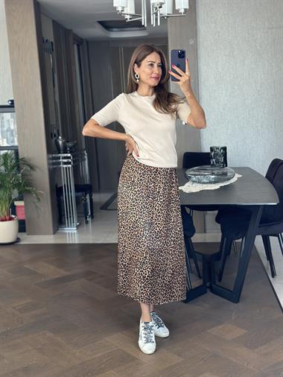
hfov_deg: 30.3
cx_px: 142
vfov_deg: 39.6
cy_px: 188
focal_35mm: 48
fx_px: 523
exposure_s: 1/96
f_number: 1.78
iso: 125
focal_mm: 6.86
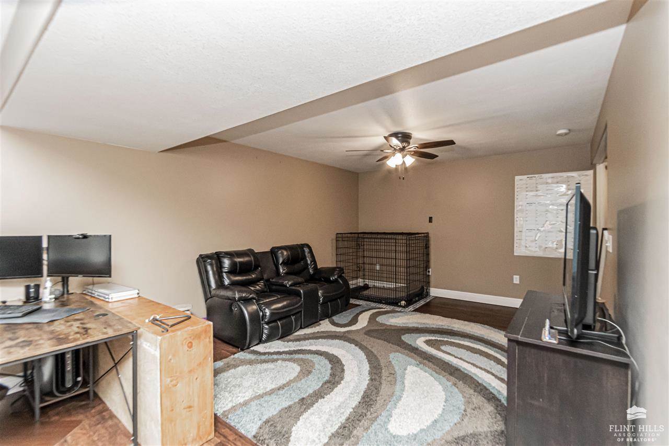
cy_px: 223
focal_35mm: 15
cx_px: 334
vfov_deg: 77.3
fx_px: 279
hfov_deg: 100.4
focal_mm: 10
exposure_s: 1/60
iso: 3200
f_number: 10
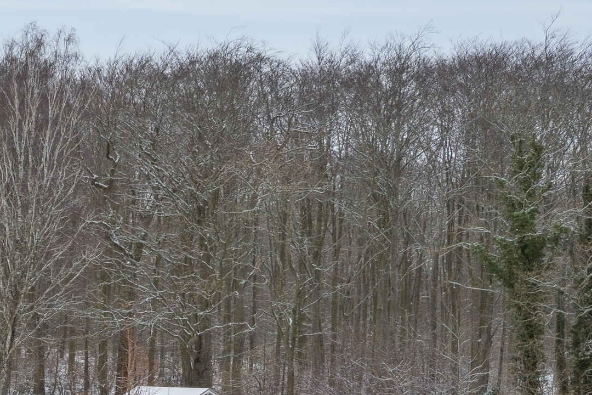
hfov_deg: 19.2
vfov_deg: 13.9
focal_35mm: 96
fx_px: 1579
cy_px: 447
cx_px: -238
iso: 200
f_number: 4
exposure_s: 1/400
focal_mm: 20
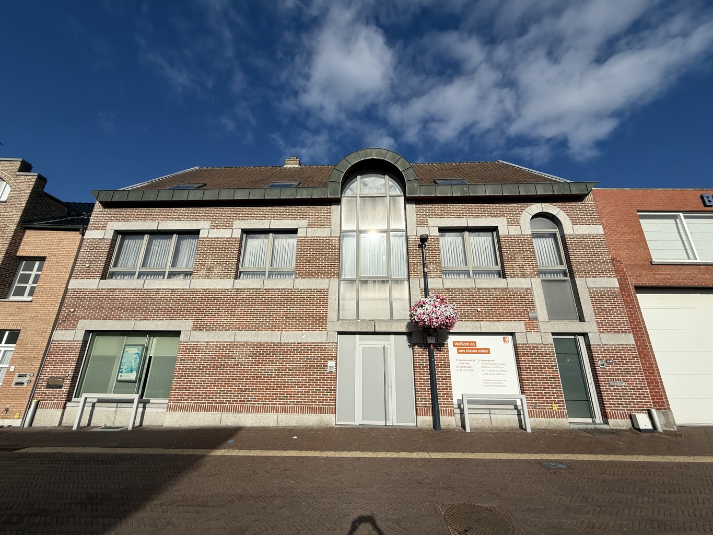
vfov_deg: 85.7
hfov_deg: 102.1
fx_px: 288
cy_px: 268
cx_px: 356
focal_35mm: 14
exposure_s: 1/5618
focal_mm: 2.22
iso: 50
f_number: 2.2
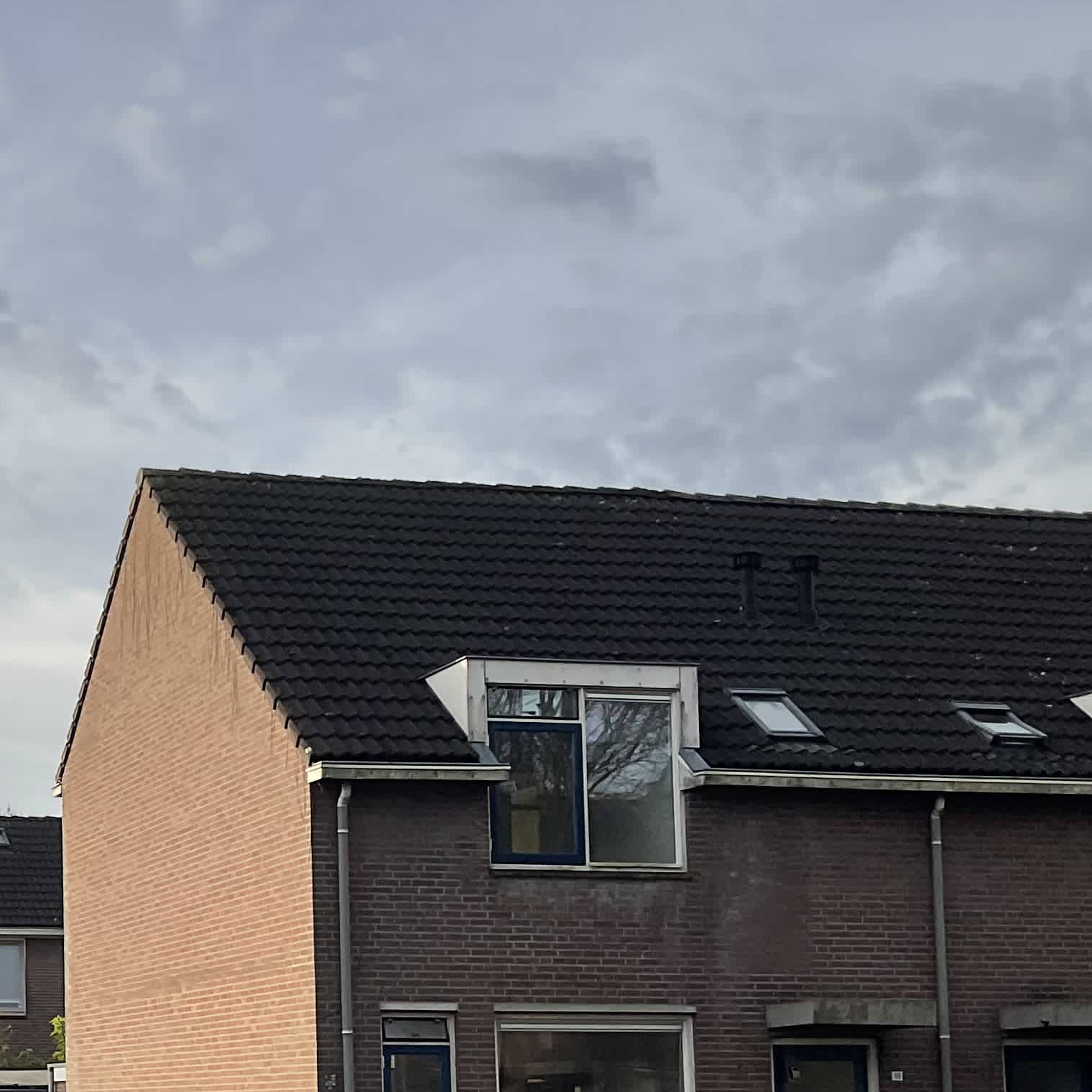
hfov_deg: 23.9
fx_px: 2427
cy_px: 894
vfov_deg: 24.9
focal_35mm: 68
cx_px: -80
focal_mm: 3
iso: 16
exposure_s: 1/1279
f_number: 1.8
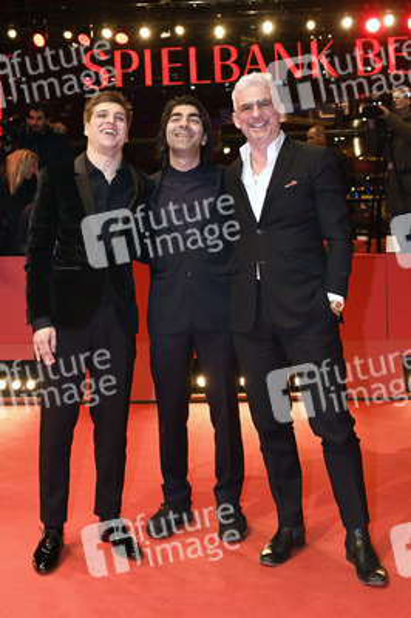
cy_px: 309
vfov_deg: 55.8
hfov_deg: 38.8
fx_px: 583
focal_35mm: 34
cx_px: 206
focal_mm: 23
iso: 1250
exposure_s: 1/200
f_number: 5
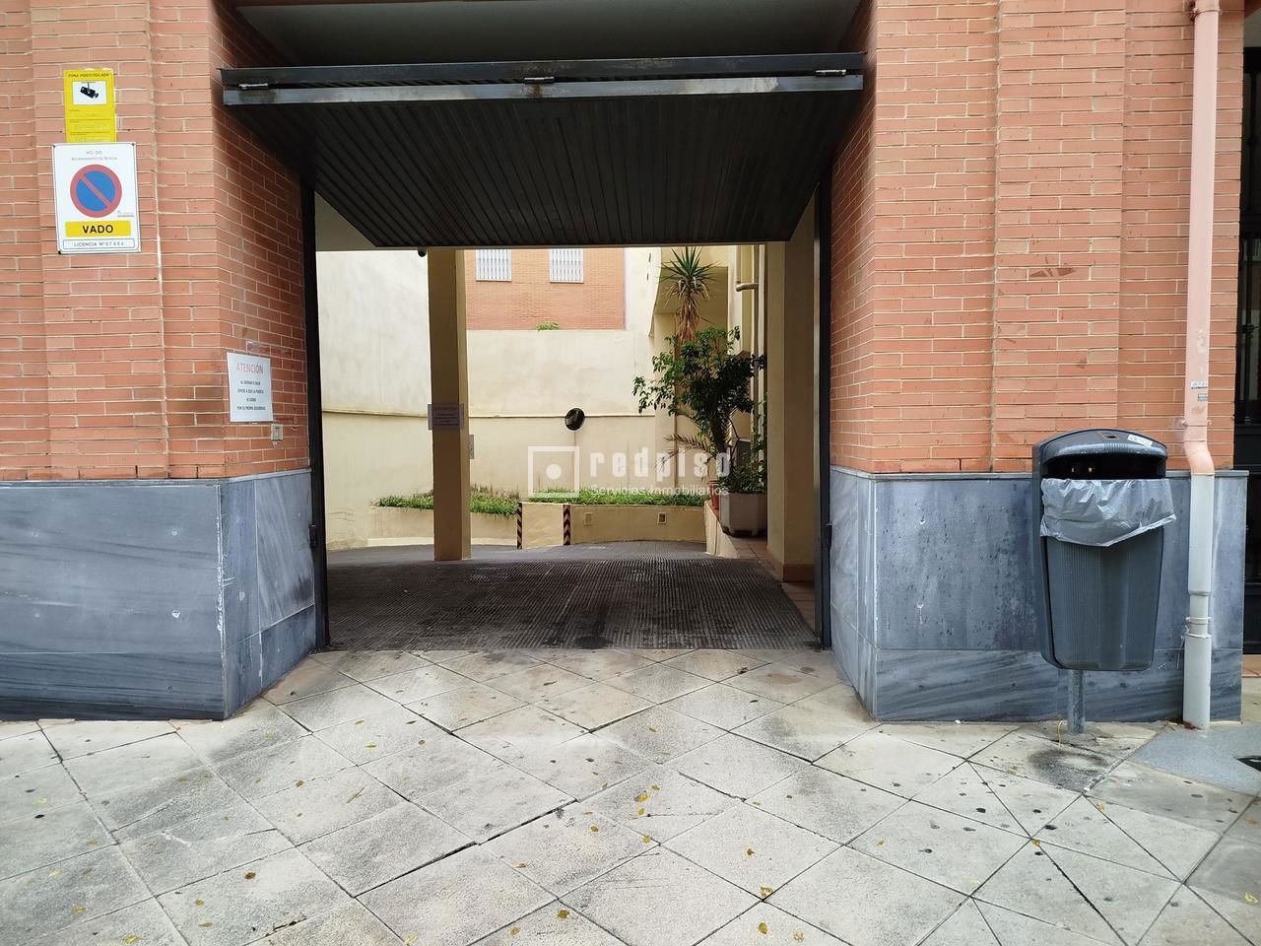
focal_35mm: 24
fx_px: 874
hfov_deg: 71.6
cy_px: 473
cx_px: 630
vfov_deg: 56.8
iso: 160
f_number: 1.7
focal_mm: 5.31
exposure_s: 1/50
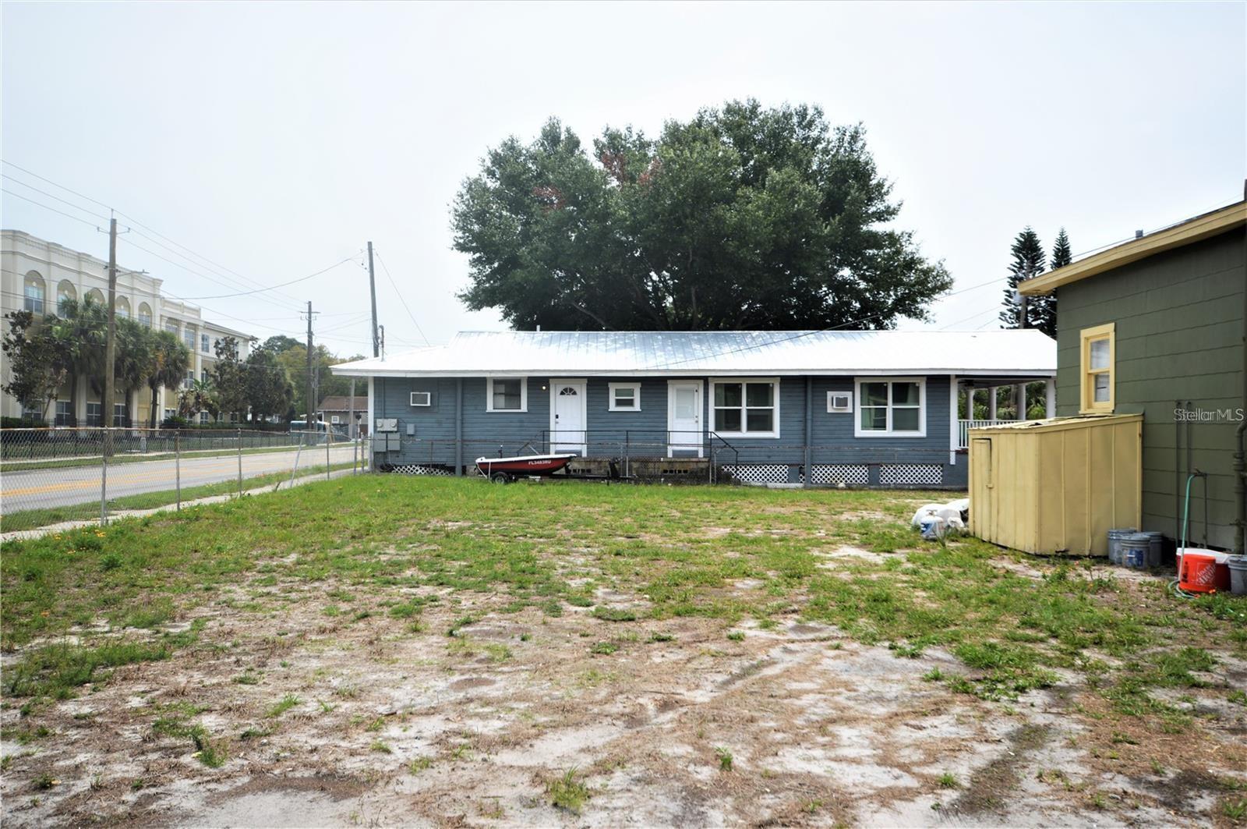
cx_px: 624
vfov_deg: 43.5
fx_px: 1038
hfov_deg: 62.0
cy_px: 414
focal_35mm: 30
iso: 100
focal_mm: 20
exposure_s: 1/250
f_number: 8
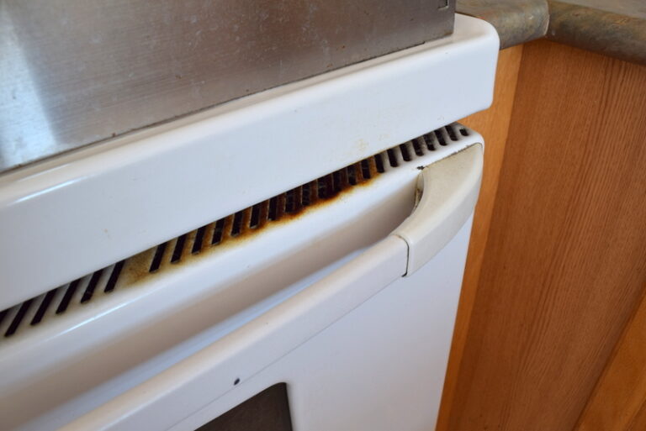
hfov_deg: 67.4
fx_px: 485
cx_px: 323
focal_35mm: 27
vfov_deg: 48.0
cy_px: 216
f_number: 9
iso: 220
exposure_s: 1/30
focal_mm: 18
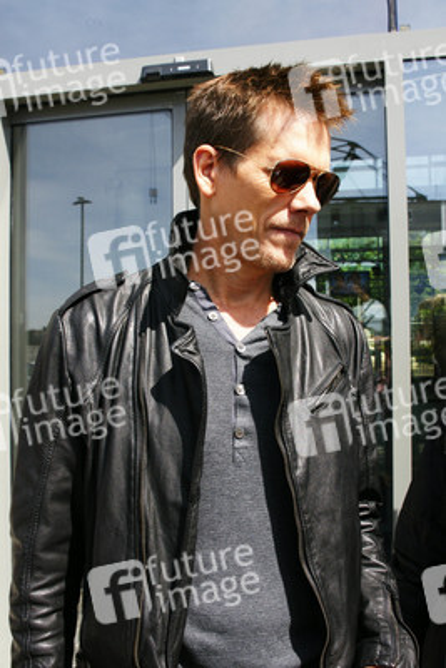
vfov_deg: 53.1
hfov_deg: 36.9
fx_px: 668
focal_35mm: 36
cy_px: 334
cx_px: 223
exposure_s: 1/500
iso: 400
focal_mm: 24
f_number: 8
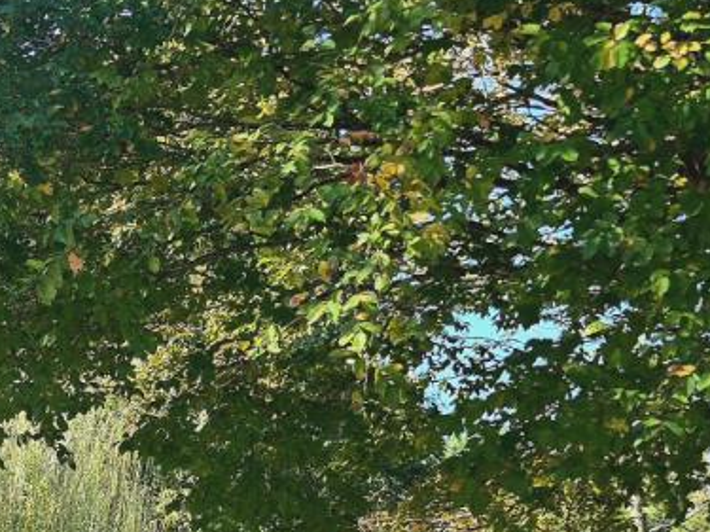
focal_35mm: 92
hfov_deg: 18.4
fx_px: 1886
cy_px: 688
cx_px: -409
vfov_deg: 15.3
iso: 16
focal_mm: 6.3
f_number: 1.7
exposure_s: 1/182
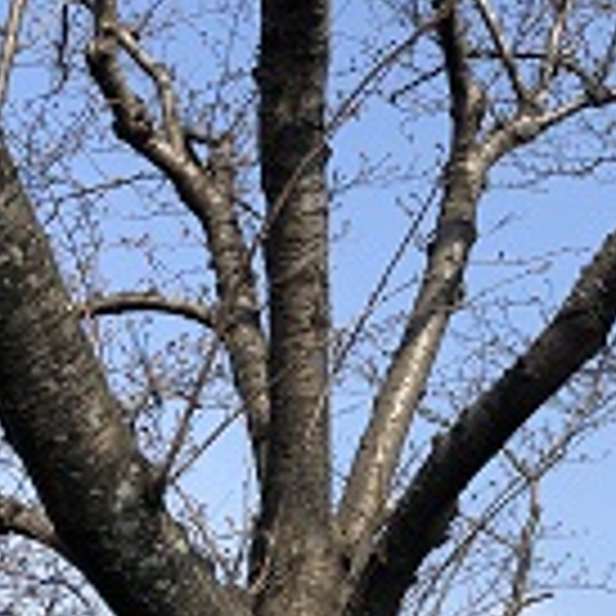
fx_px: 1450
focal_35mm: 72
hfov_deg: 23.5
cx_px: 531
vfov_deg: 24.0
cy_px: 274
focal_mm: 3.99
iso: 20
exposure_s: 1/1736
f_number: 1.8
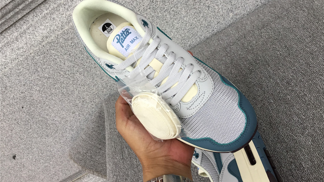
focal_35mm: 34
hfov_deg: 58.0
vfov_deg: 34.5
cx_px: 163
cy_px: 71
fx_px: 292
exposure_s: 1/100
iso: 32
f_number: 2.4
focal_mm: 3.3
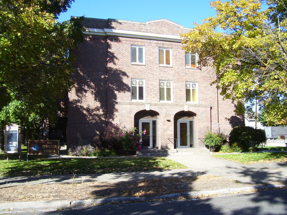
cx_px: 144
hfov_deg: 54.0
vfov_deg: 41.8
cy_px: 108
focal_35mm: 34
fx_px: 282
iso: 80
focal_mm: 5.6
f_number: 4.8
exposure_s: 1/180
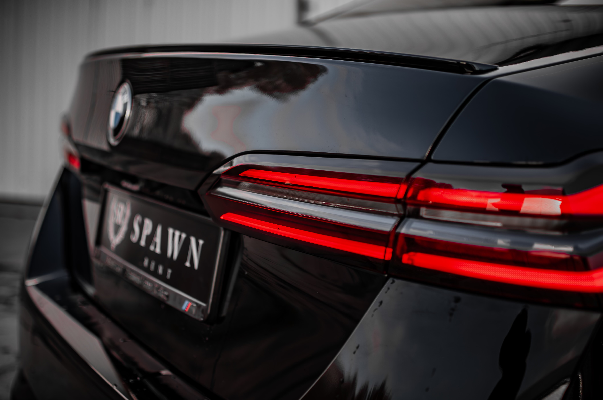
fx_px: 895
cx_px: 300
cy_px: 202
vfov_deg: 25.2
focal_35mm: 54
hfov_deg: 37.2
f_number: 1.8
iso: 200
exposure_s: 1/2000
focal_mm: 35
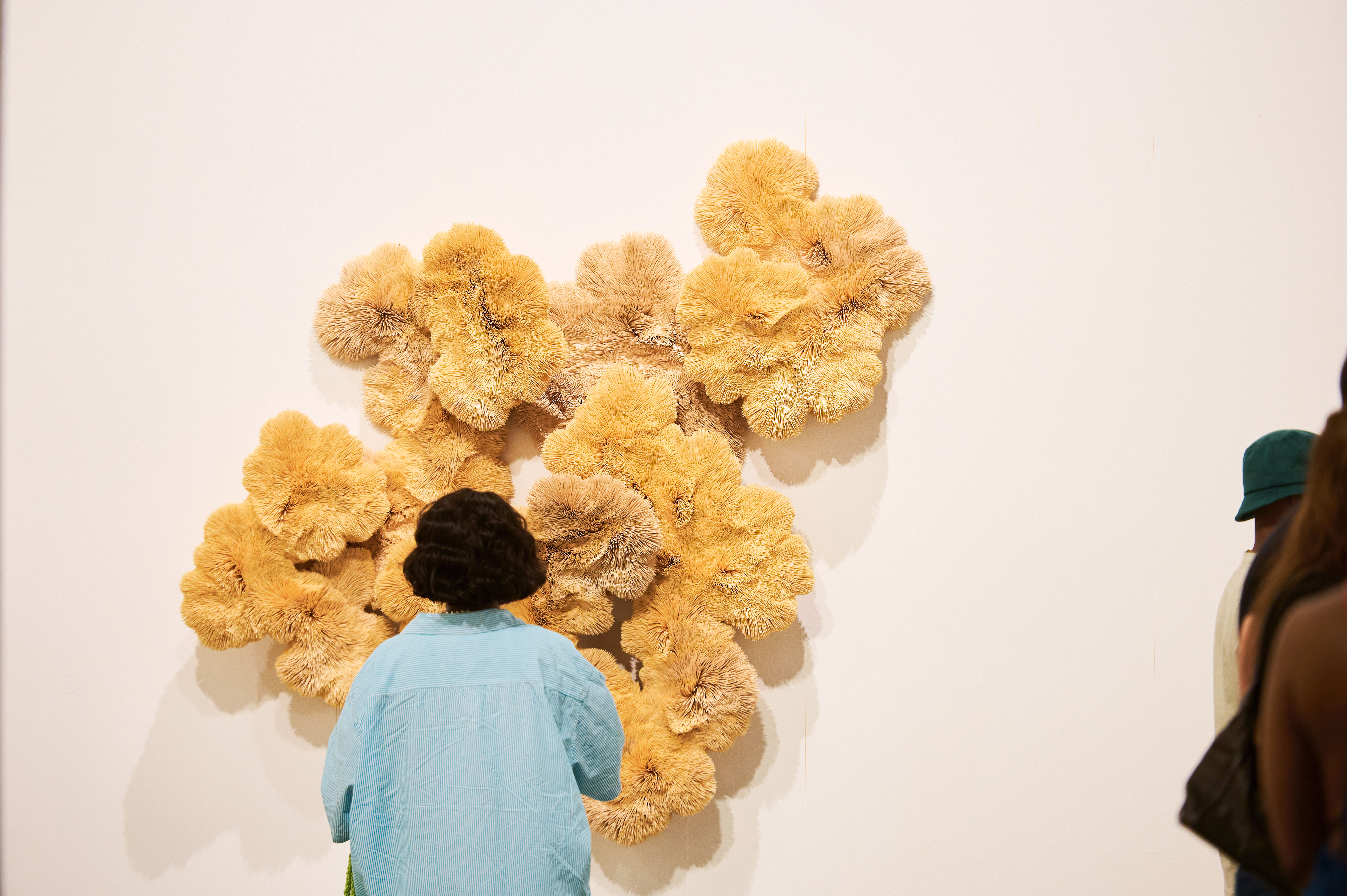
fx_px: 6357
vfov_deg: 8.1
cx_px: 674
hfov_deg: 12.1
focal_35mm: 170
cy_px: 448
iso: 2000
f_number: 2.8
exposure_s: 1/320
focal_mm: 170
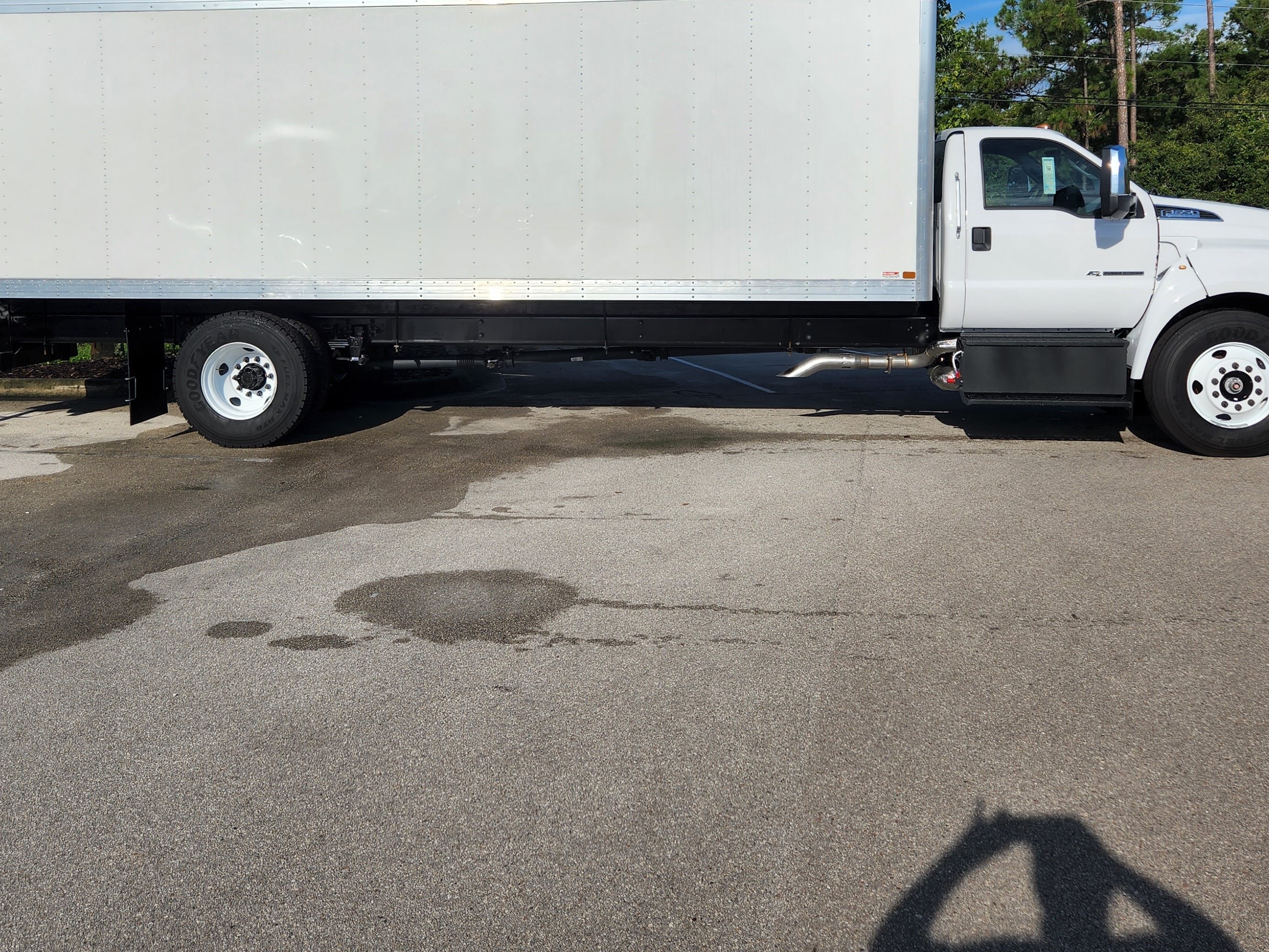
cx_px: 555
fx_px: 1210
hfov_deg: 55.2
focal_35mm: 33
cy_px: 301
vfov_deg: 42.3
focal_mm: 5.4
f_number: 1.8
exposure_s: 1/3117
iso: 20
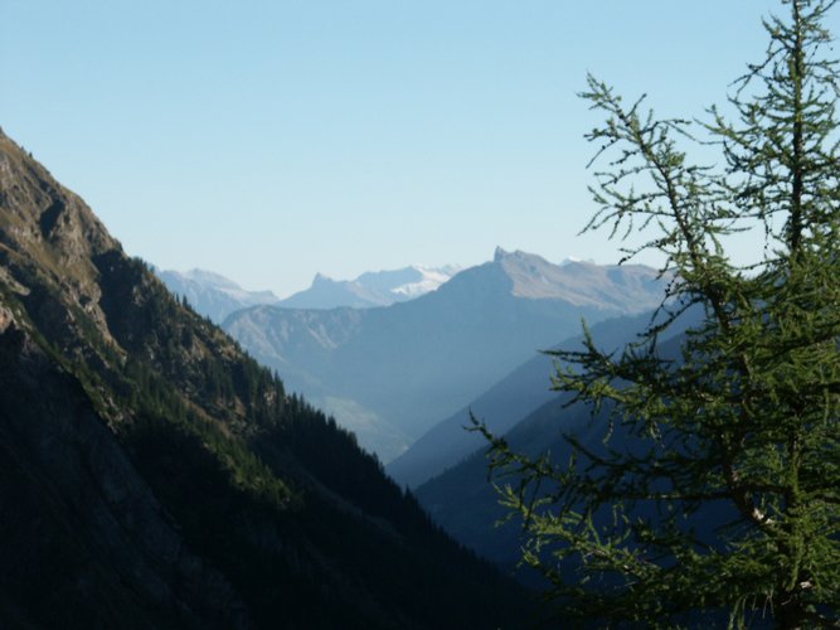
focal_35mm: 123
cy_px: 315
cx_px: 420
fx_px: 2984
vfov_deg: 12.0
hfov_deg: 16.0
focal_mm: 31.12
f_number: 5.6
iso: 100
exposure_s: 1/500
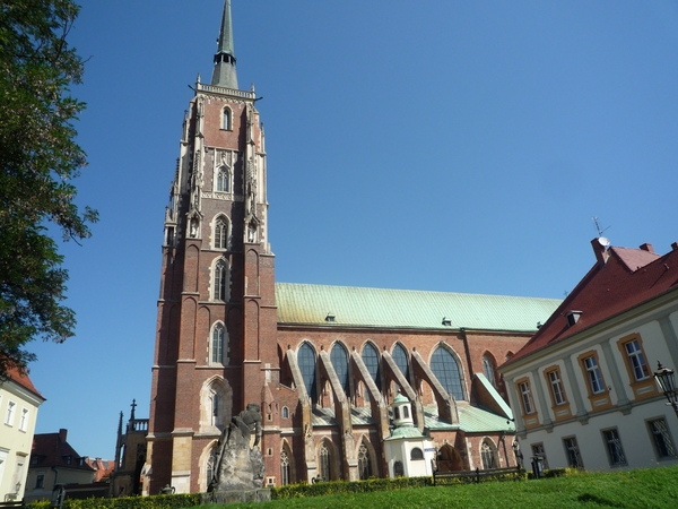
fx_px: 490
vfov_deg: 54.9
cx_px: 339
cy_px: 254
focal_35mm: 25
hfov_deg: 69.4
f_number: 4
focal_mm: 4.4
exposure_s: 1/800
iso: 100
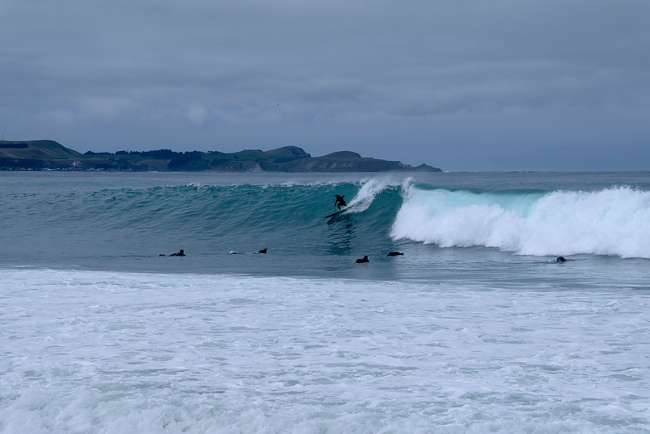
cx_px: 325
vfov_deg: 11.8
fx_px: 2095
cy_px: 217
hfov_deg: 17.6
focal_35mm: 116
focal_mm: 77
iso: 320
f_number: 8
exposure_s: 1/2000
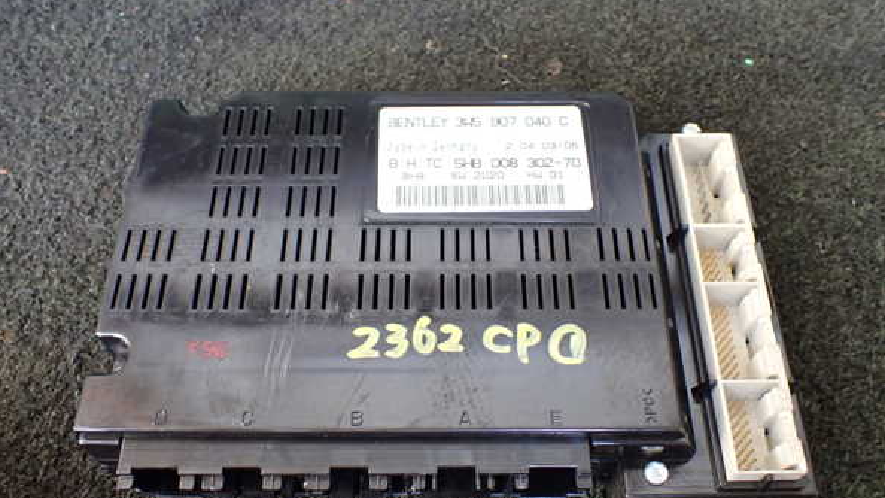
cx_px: 441
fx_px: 774
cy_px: 283
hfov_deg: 59.5
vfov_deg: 35.6
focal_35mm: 33
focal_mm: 5.4
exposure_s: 1/125
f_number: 2.3
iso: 640
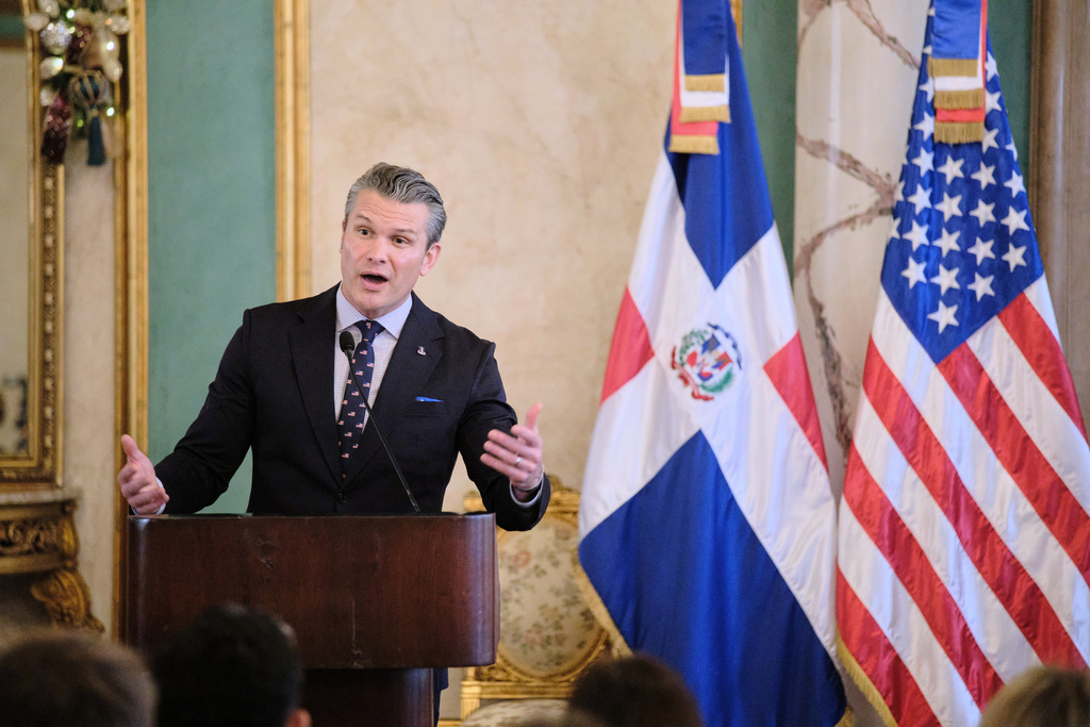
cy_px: 364
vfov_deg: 6.5
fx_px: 6359
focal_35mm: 210
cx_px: 545
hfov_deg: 9.8
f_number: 2.8
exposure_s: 1/160
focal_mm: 140
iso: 12800
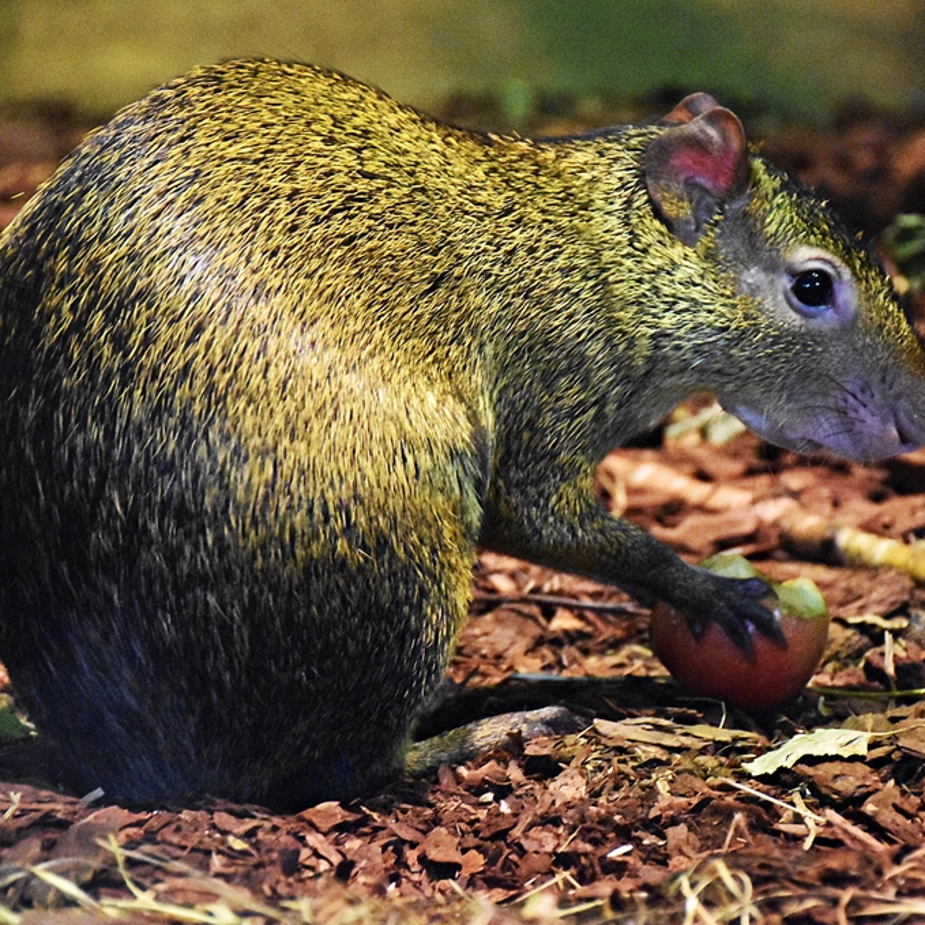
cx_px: 495
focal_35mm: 173
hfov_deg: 10.1
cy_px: 461
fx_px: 5230
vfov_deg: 10.1
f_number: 5.3
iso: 12800
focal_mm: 90
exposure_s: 1/30
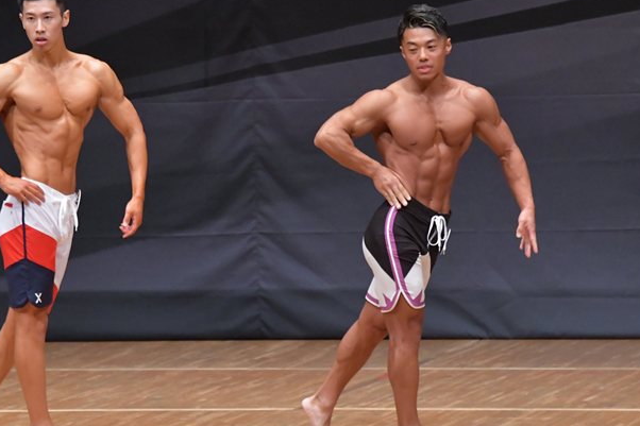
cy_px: 216
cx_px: 250
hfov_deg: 5.6
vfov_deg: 3.7
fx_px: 6522
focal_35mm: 367
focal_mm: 190
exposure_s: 1/400
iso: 6400
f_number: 5.6
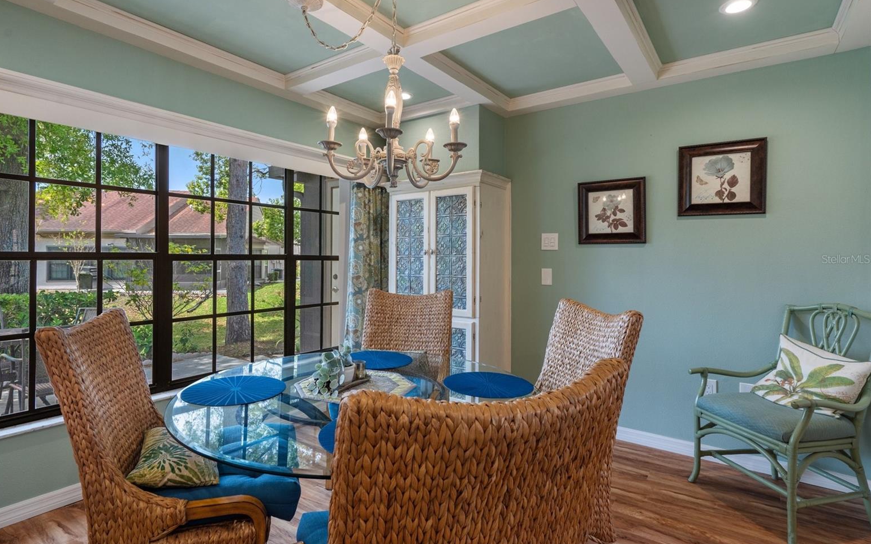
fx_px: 427
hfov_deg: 91.1
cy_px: 259
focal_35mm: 18
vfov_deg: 64.9
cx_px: 420
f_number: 8
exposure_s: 1/2.5
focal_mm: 17
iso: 400
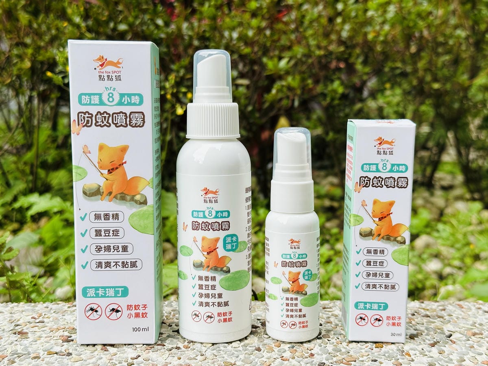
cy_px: 183
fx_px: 677
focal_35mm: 48
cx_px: 244
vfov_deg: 30.3
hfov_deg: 39.7
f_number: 1.78
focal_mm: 6.86
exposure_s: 1/182
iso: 64
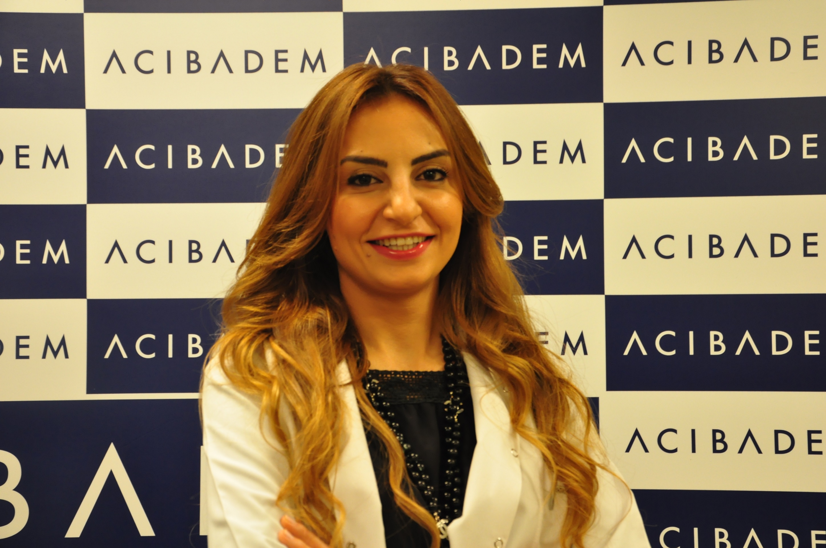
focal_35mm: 72
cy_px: 274
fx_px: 1650
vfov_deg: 18.9
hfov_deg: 28.1
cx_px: 413
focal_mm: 48
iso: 800
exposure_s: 1/15
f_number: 6.3
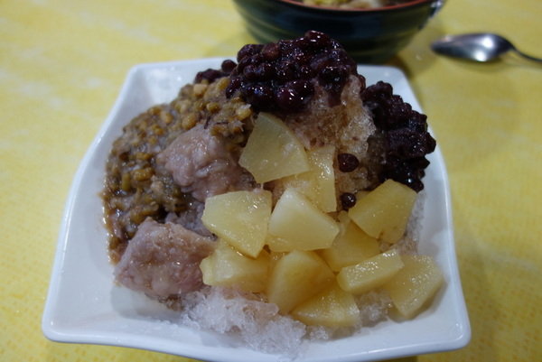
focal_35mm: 28
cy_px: 181
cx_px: 271
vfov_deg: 46.5
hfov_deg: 65.4
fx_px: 422
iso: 125
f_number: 1.8
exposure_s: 1/40
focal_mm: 10.4
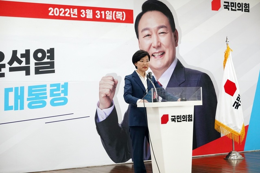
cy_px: 86
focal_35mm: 81
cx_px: 130
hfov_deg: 25.1
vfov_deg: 16.9
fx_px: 585
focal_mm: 29.67
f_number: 4
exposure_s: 1/100
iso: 640
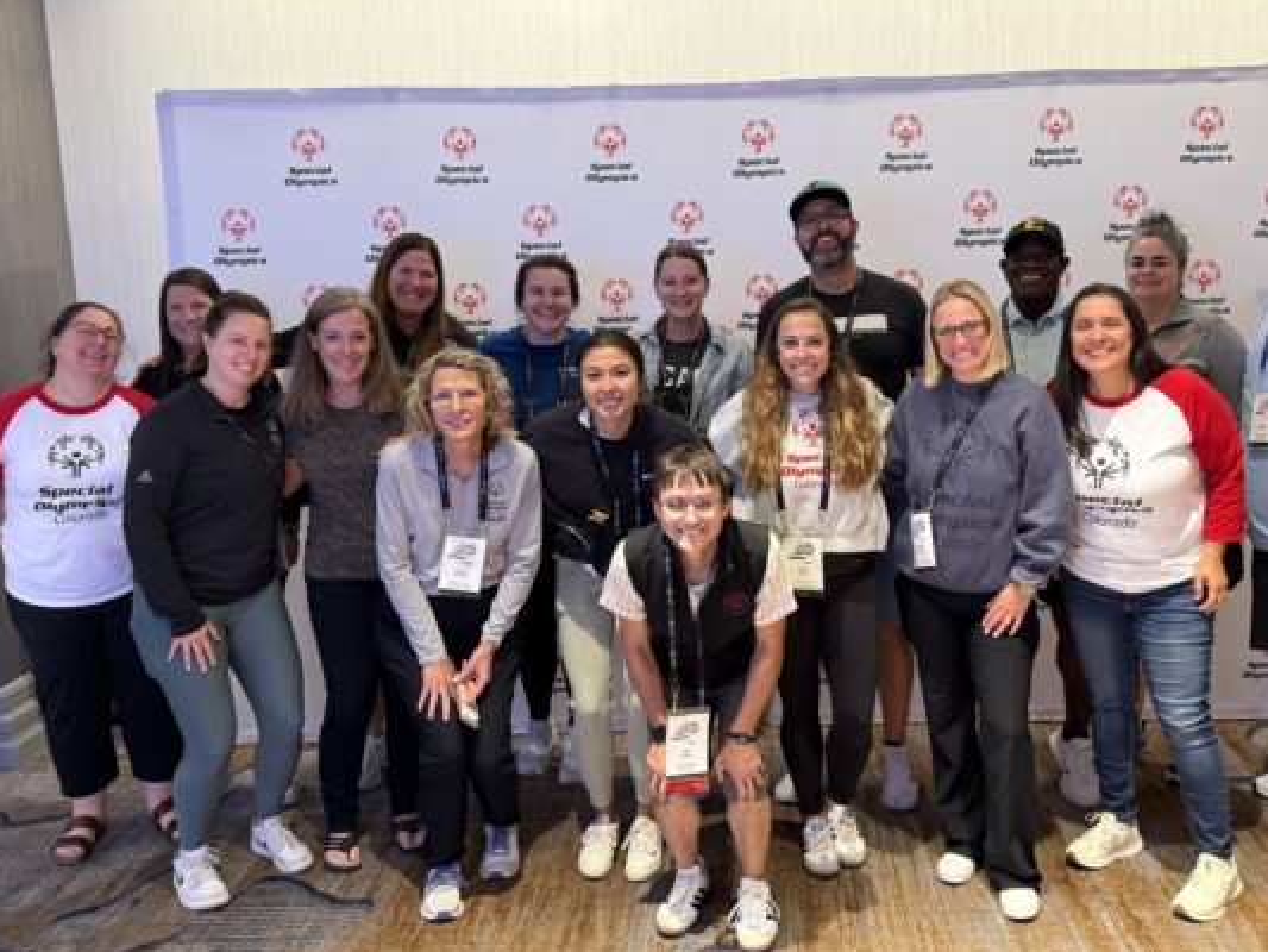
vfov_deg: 42.9
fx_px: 1209
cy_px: 438
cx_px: 739
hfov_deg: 55.1
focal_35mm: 33
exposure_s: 1/60
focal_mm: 6.76
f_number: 1.78
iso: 160
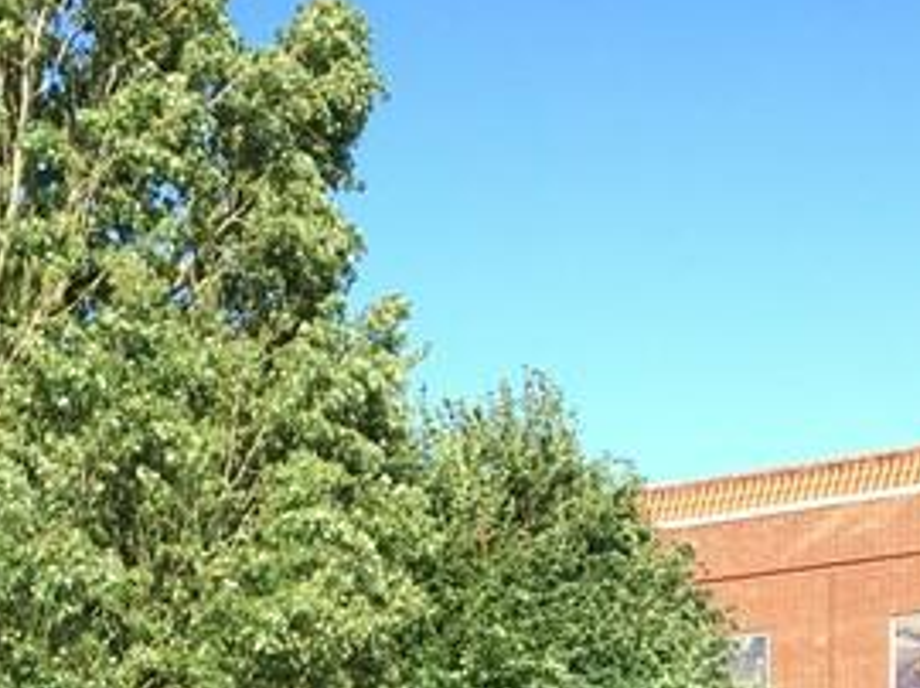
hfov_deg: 19.9
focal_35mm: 98
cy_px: 1092
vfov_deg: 13.9
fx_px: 2602
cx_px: 230
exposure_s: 1/455
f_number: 2.2
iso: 25
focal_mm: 4.15
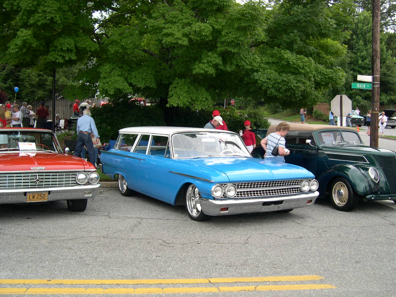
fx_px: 435
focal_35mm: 38
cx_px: 198
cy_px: 148
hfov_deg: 49.0
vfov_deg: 37.7
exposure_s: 1/423
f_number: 2.8
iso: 100
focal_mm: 8
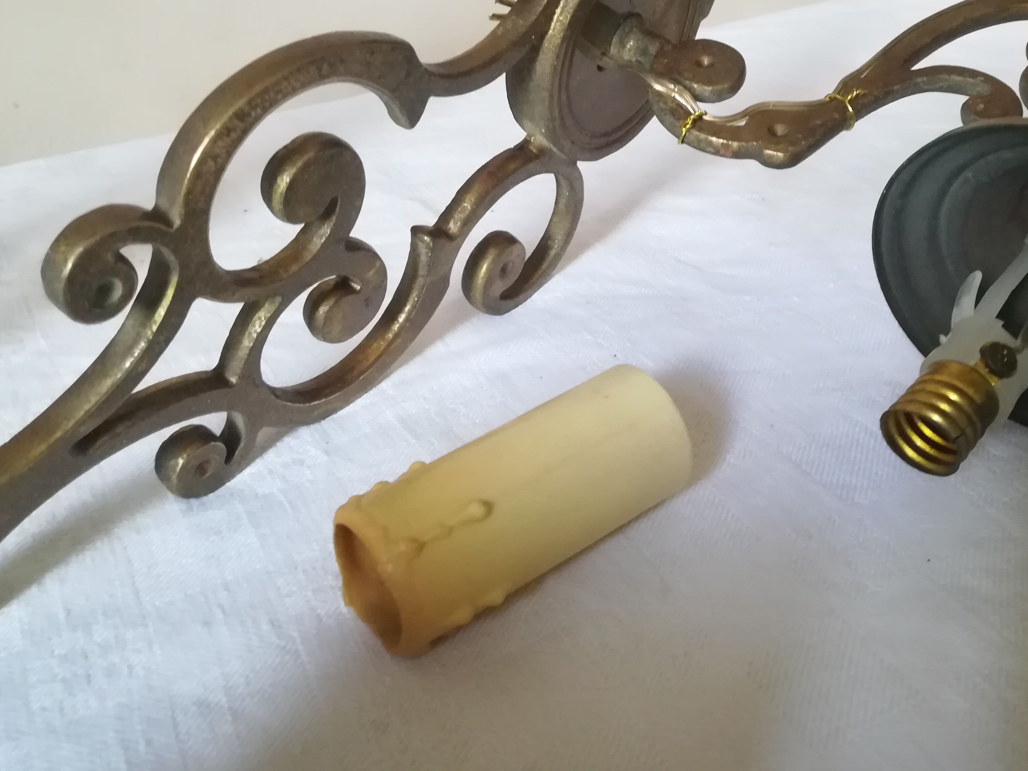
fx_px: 980
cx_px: 641
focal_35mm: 33
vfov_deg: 42.6
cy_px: 291
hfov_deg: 54.7
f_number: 2.2
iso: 400
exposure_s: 1/25
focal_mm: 3.83
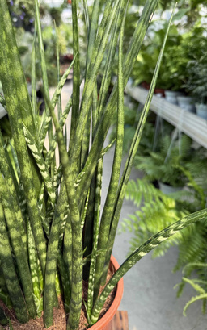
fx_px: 252
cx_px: 74
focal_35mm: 28
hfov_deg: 44.1
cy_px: 153
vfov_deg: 66.4
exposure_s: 1/602
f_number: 1.78
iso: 80
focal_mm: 6.76
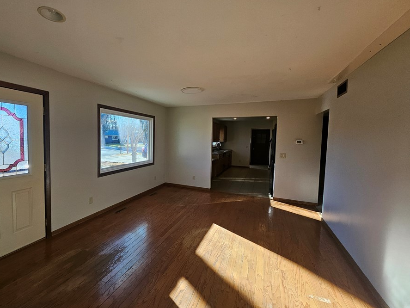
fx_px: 178
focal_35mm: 15
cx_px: 180
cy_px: 150
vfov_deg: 81.8
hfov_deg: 97.7
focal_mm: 1.74
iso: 80
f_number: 2.2
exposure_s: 1/207
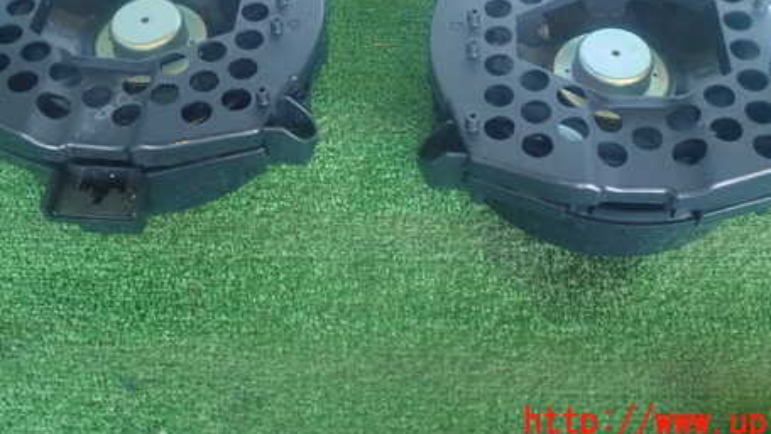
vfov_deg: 27.0
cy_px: 64
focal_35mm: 43
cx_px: 399
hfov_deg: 47.3
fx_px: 879
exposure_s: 1/100
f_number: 2.3
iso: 800
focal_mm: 5.5
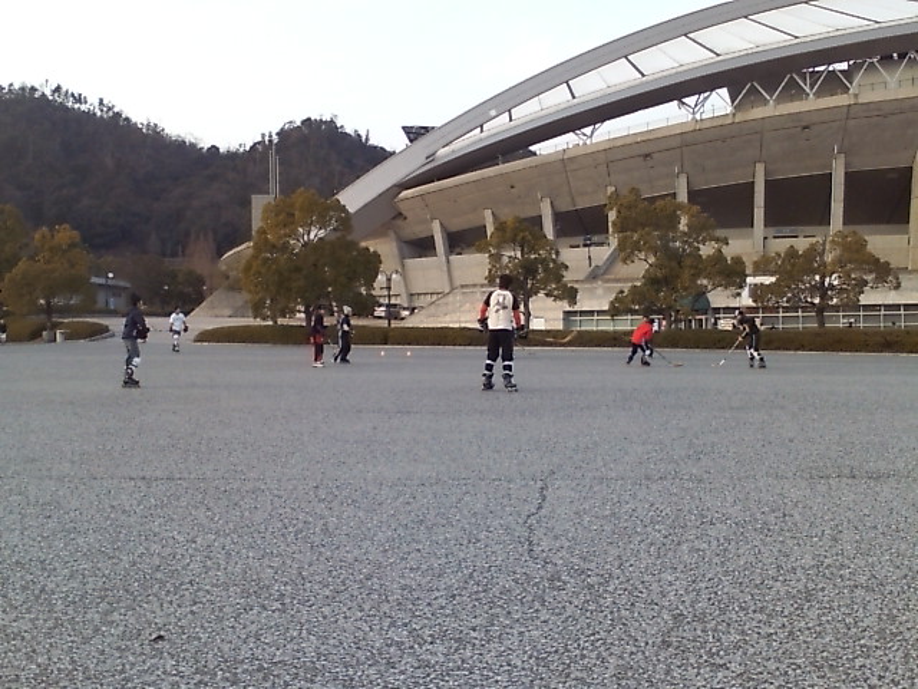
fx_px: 769
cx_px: 459
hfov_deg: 61.7
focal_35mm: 29
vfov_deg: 48.2
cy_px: 344
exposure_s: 1/139
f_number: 3.5
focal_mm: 3.73
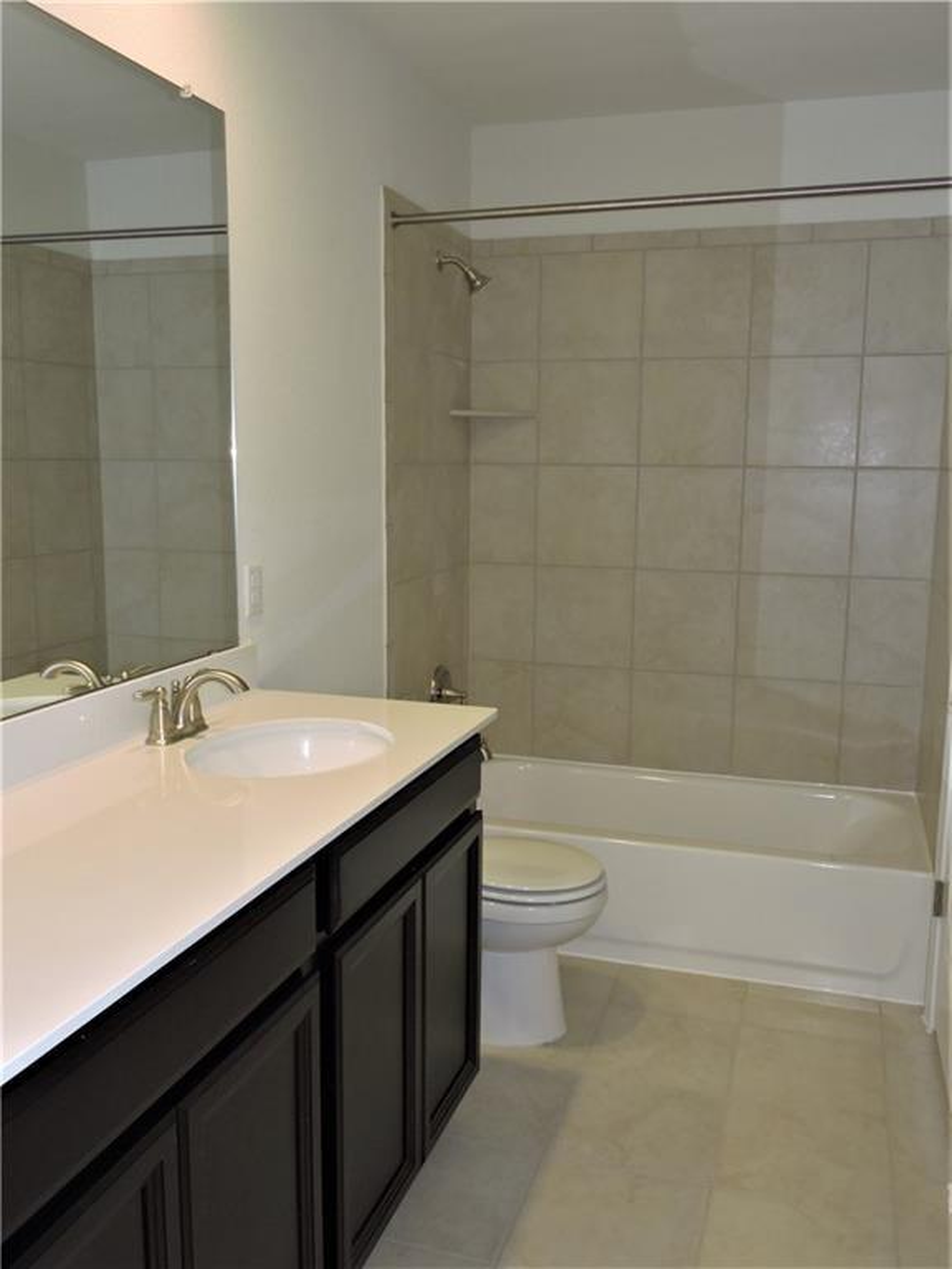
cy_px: 634
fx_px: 1100
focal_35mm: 30
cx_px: 476
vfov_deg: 60.0
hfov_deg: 46.8
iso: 200
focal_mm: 5.4
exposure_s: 1/30
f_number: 3.5
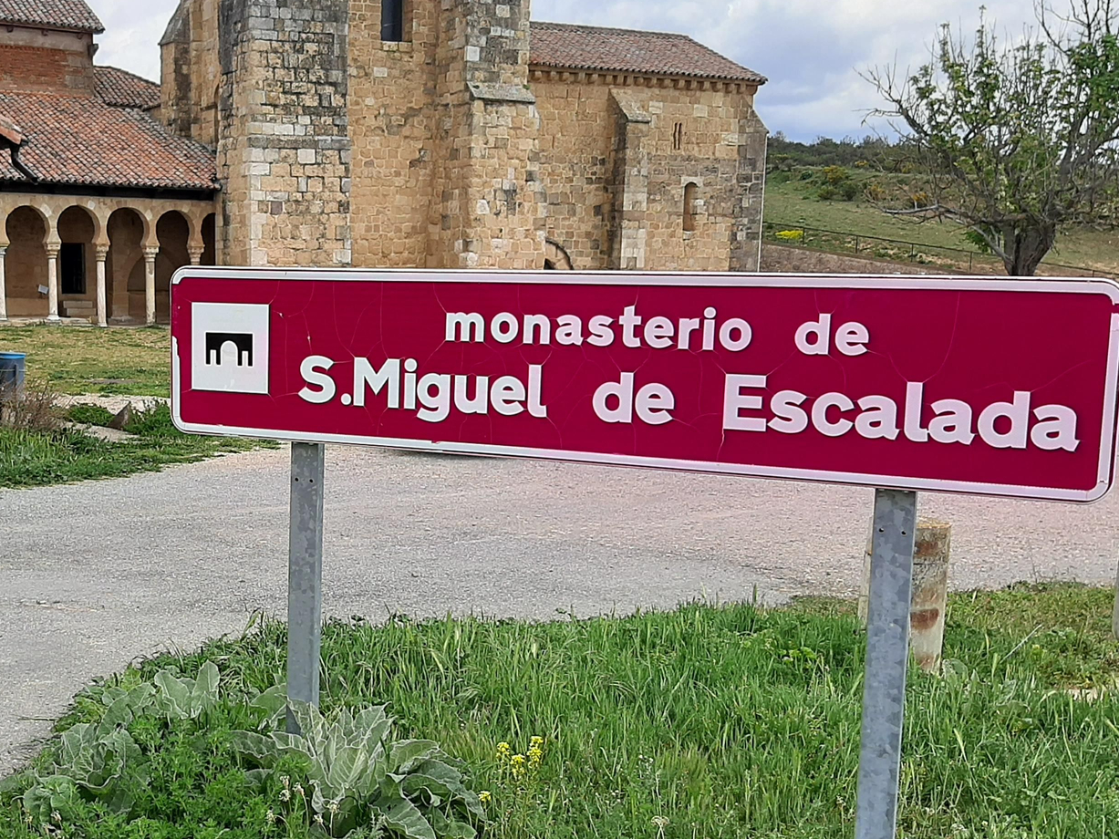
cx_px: 230
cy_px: 482
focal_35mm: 44
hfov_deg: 41.2
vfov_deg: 32.8
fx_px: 1422
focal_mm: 3.93
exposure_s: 1/1656
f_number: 1.7
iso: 40
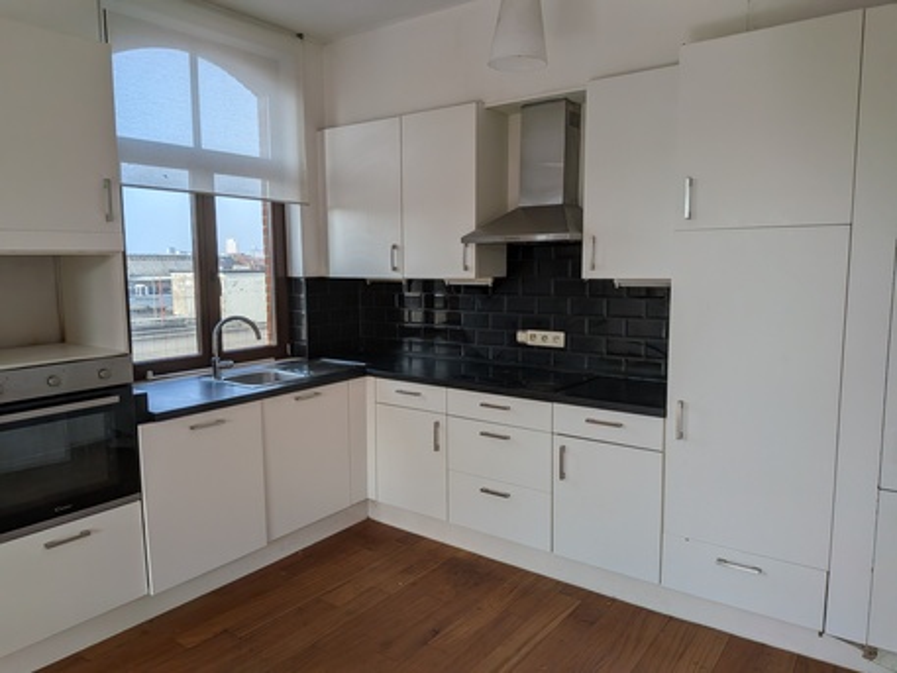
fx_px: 622
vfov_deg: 56.8
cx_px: 448
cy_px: 336
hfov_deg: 71.6
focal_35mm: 24
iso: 29
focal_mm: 4.53
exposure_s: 1/605
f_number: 1.7
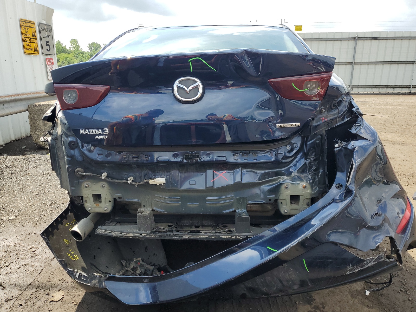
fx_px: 312
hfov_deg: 67.3
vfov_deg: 53.1
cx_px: 208
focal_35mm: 26
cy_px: 156
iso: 50
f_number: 1.5
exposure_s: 1/1250
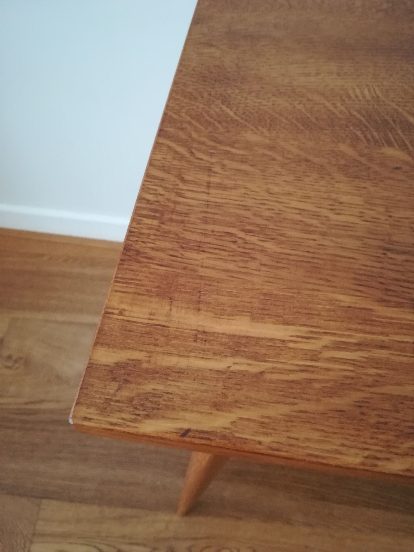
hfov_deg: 53.1
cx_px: 207
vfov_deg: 67.3
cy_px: 276
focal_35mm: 26
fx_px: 415
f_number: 2.2
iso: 640
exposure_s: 1/20
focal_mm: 3.83
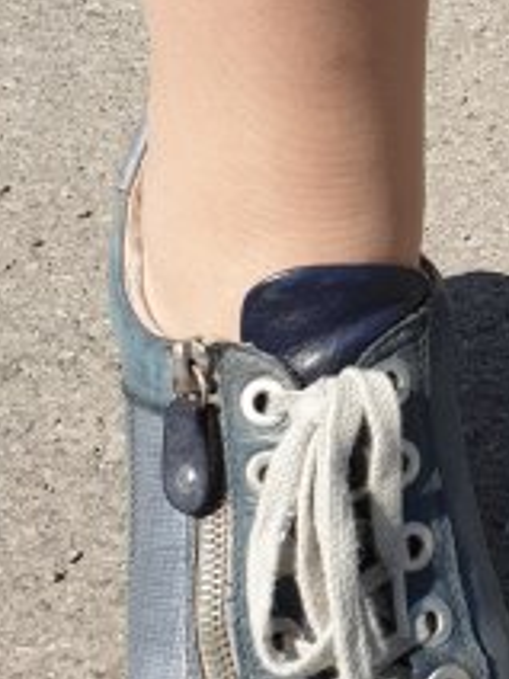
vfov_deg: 25.9
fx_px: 1470
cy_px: 243
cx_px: 568
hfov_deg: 18.8
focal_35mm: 75
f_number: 2.4
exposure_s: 1/1508
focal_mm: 4.3
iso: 50
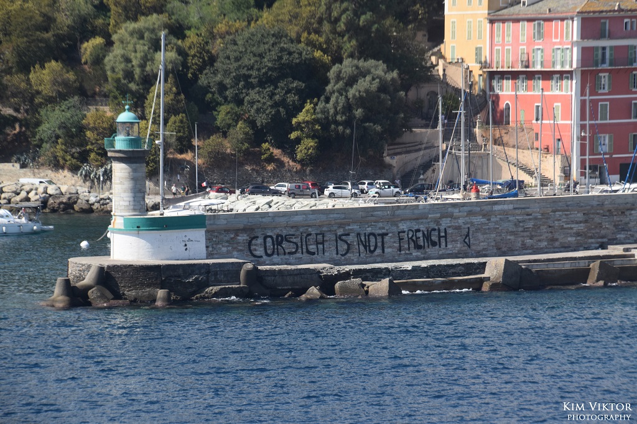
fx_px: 3449
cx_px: 318
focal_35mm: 195
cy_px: 212
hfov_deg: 10.6
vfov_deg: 7.0
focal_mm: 130
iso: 200
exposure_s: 1/320
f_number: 9
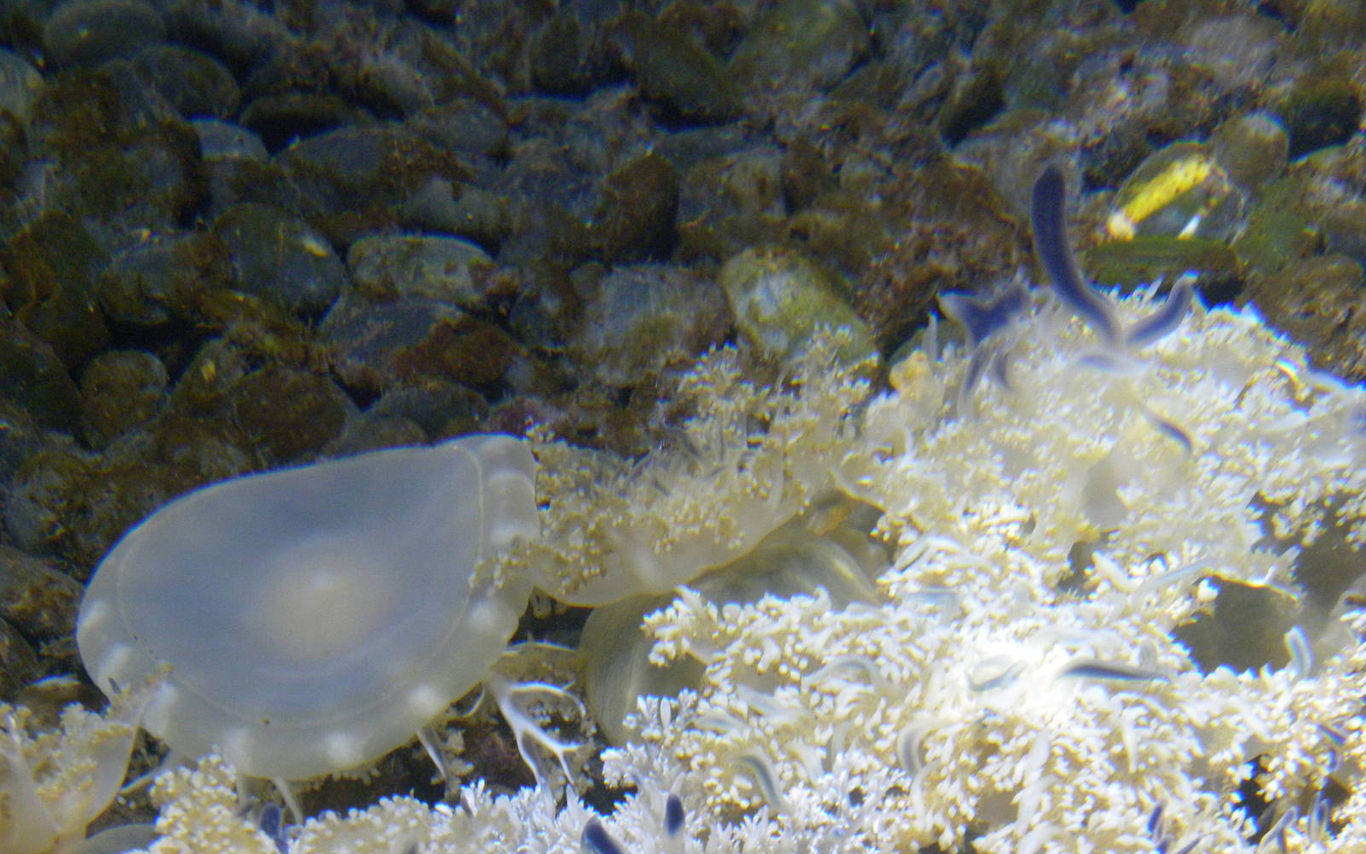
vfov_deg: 9.6
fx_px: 5100
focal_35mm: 137
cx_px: 683
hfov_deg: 15.3
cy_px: 501
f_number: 4.5
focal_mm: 23
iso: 346
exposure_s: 1/73
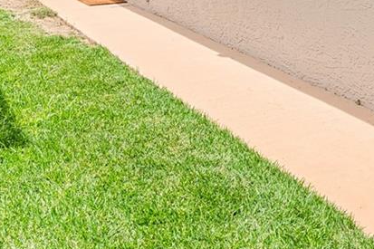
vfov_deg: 18.4
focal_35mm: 62
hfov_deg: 31.1
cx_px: 326
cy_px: -162
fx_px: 644
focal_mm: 16
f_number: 8
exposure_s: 1/1000
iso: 100
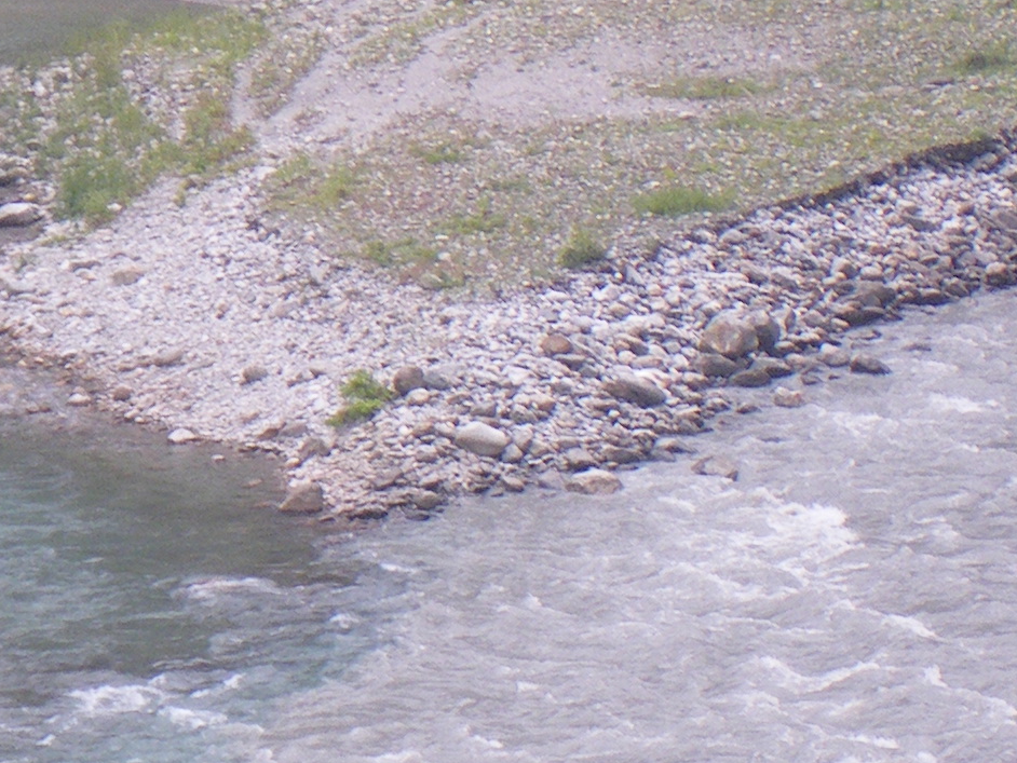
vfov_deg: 4.1
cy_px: 447
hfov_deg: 5.4
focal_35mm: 364
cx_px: 0
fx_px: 10697
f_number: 5
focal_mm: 16.7
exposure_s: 1/125
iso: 64
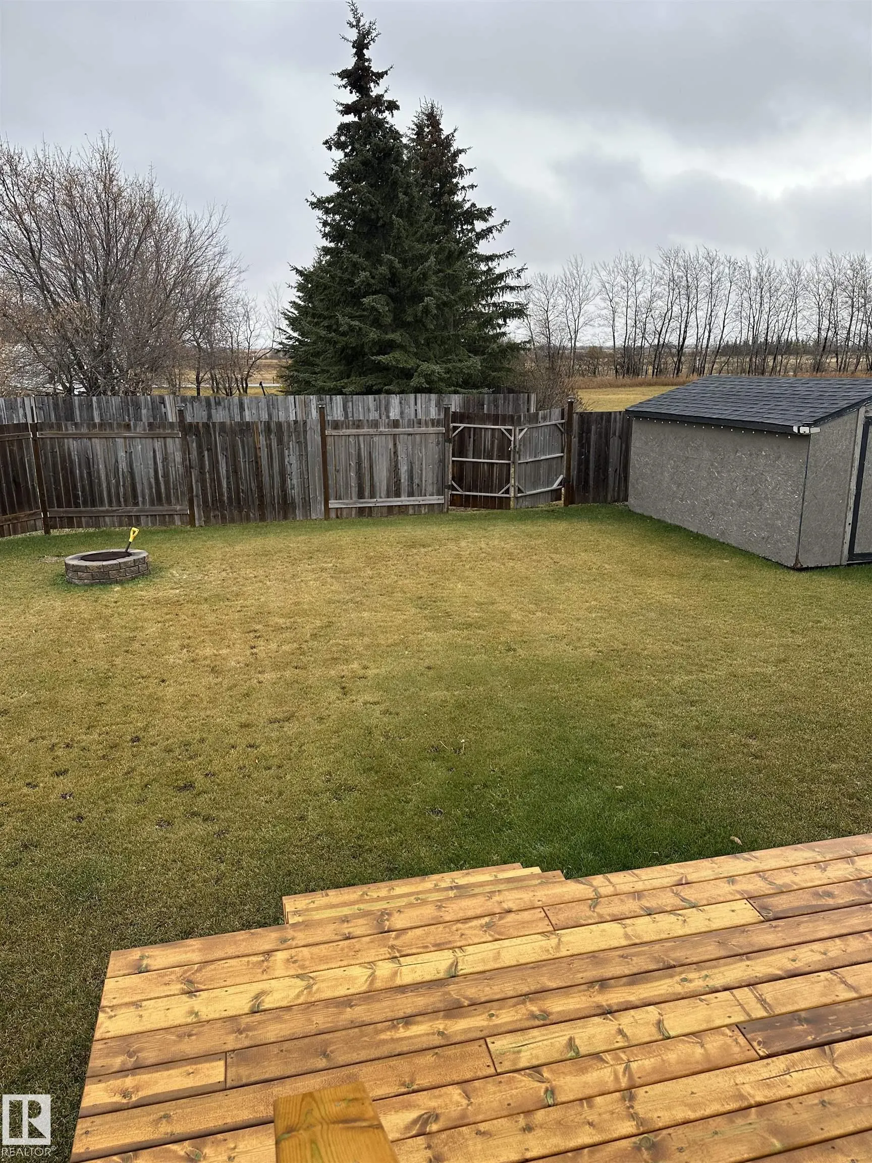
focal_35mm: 24
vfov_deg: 71.6
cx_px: 436
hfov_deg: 56.8
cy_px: 582
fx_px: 806
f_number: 1.78
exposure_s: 1/426
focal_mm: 6.86
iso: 80
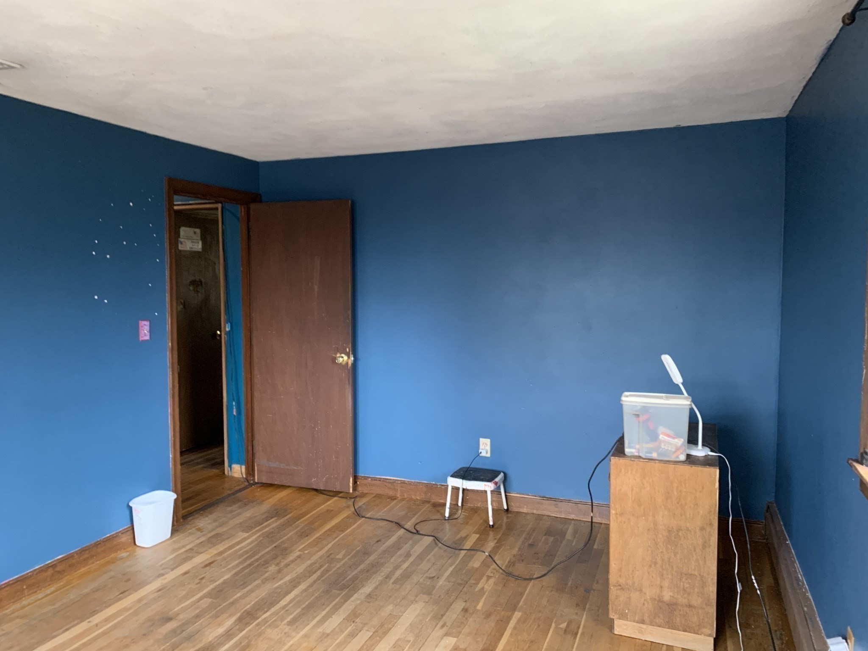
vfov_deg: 53.1
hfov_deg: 67.3
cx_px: 434
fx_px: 652
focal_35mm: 26
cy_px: 326
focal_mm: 4.25
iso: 400
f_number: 1.8
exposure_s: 1/49
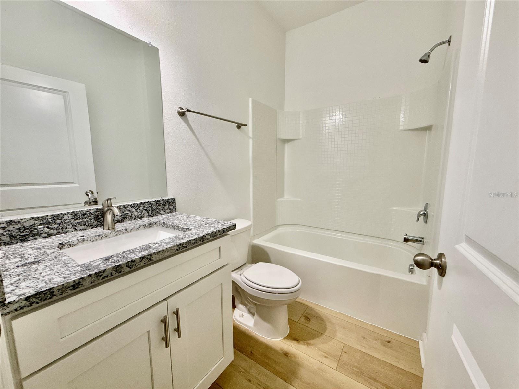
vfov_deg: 85.7
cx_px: 260
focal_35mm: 14
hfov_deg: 102.1
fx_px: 210
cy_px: 194
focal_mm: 2.22
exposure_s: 1/60
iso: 250
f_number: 2.2
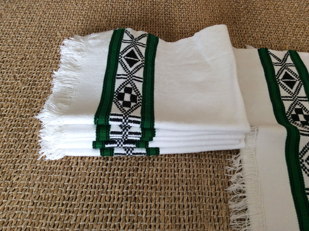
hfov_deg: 56.9
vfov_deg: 44.1
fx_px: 285
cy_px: 116
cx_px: 154
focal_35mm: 32
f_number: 2.4
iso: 64
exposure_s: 1/25
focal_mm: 3.3
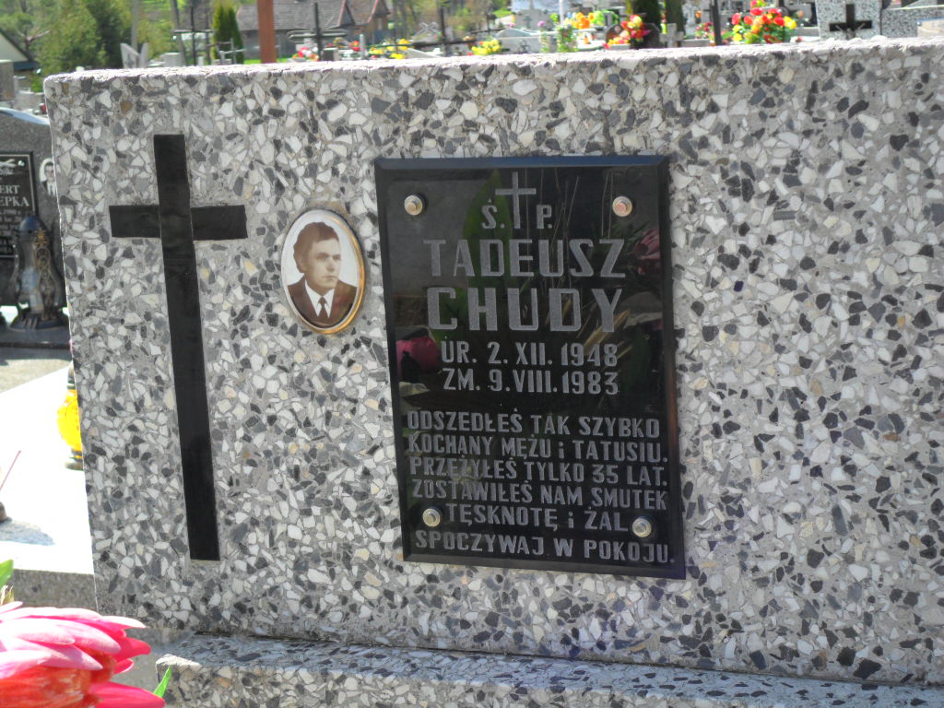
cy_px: 354
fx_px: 2018
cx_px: 472
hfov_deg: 26.3
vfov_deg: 19.9
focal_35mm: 74
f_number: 3.9
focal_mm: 13.2
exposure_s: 1/250
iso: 100
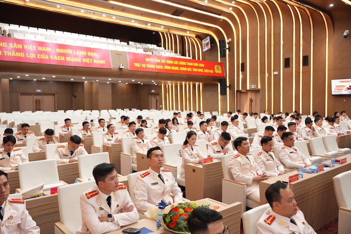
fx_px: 302
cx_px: 176
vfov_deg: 42.3
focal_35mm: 31
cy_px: 117
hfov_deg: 60.3
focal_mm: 31
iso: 1600
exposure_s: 1/100
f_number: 3.5
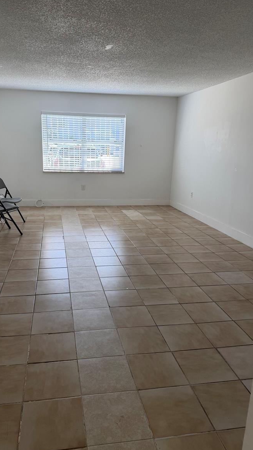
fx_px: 322
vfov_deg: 69.8
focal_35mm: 27
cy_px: 222
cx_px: 108
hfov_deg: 42.8
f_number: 1.78
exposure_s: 1/179
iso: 80
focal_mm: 6.76
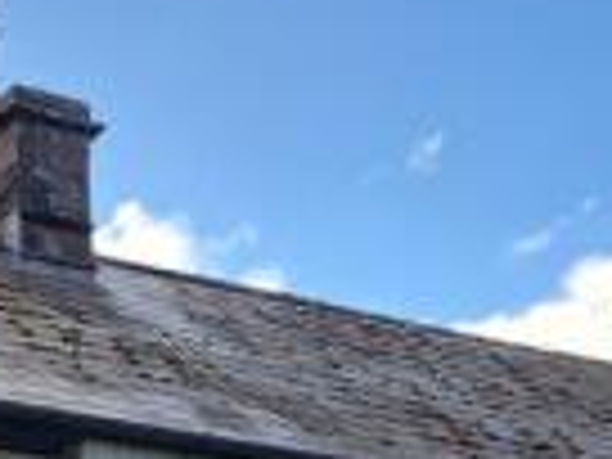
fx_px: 1821
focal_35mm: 103
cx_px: -191
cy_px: 844
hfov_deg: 17.8
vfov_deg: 12.9
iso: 50
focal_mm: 5.23
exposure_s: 1/583
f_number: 1.8
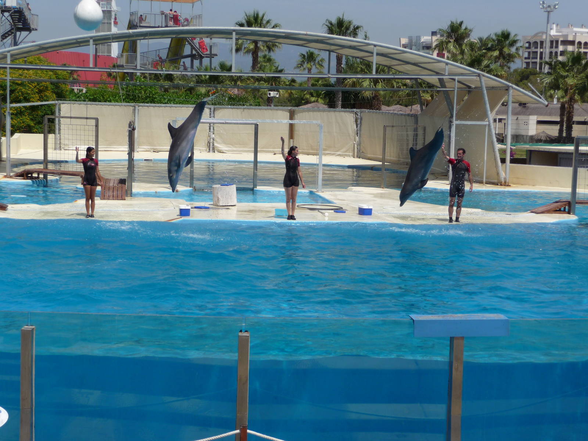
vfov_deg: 20.4
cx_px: 294
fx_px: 1223
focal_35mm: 72
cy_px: 220
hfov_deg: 27.0
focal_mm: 12.2
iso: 100
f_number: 4.6
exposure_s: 1/1000
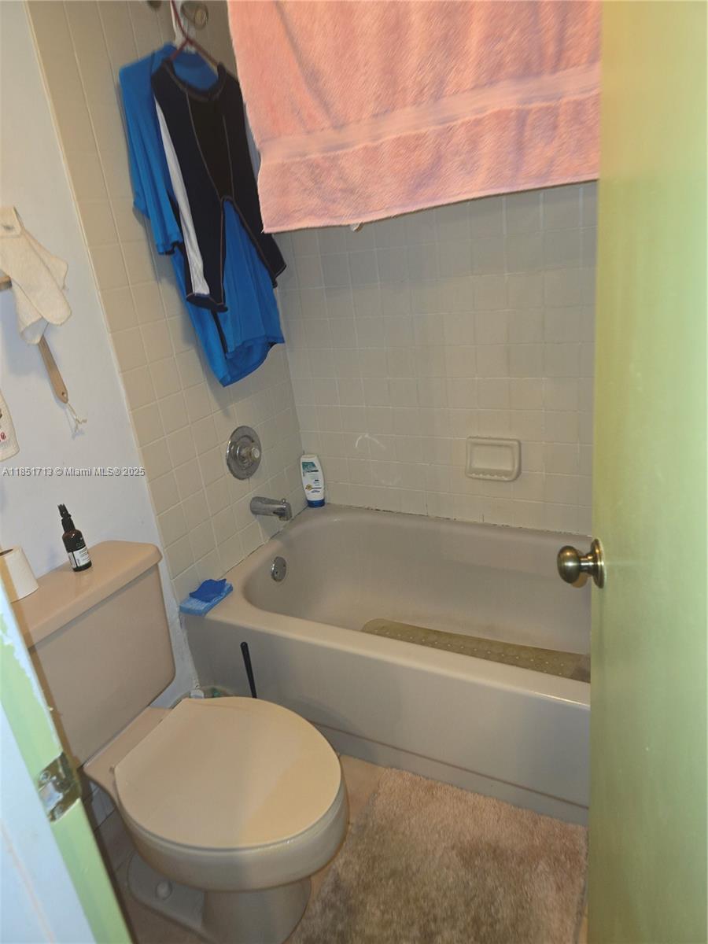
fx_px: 627
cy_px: 472
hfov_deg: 58.9
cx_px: 354
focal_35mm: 23
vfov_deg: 73.9
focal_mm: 6.3
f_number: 1.7
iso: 100
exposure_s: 1/24
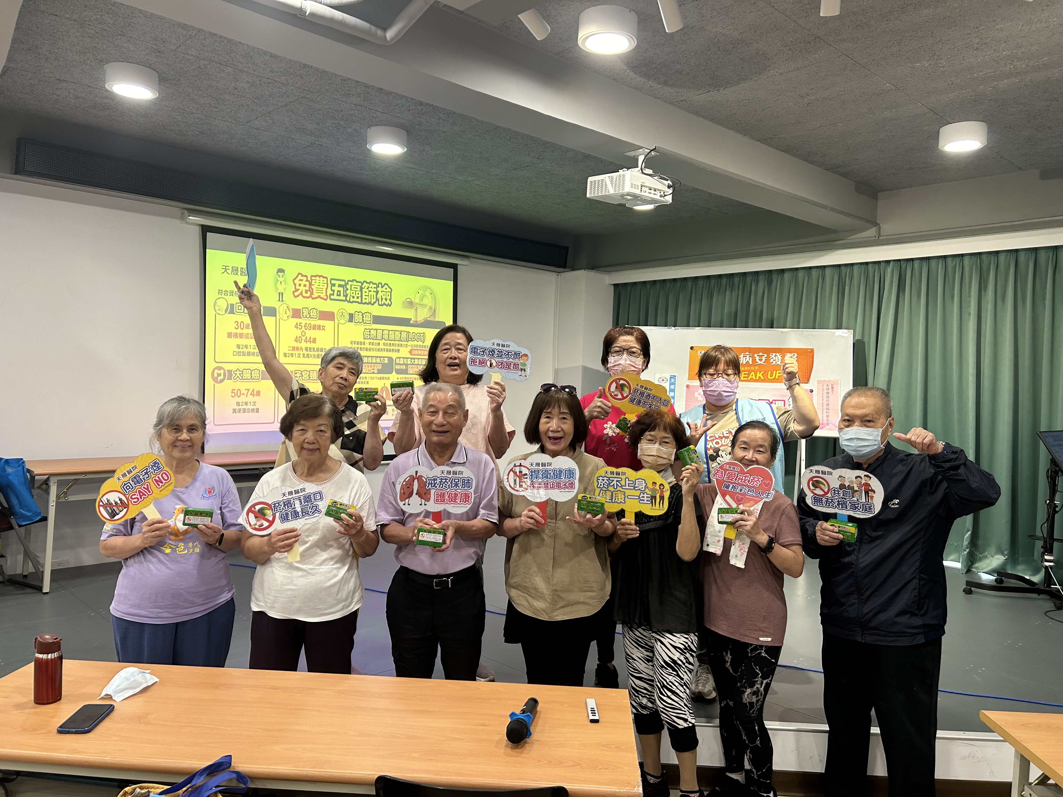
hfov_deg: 67.3
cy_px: 398
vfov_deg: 53.1
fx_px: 798
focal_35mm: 26
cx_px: 532
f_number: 1.5
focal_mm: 5.7
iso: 100
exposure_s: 1/120
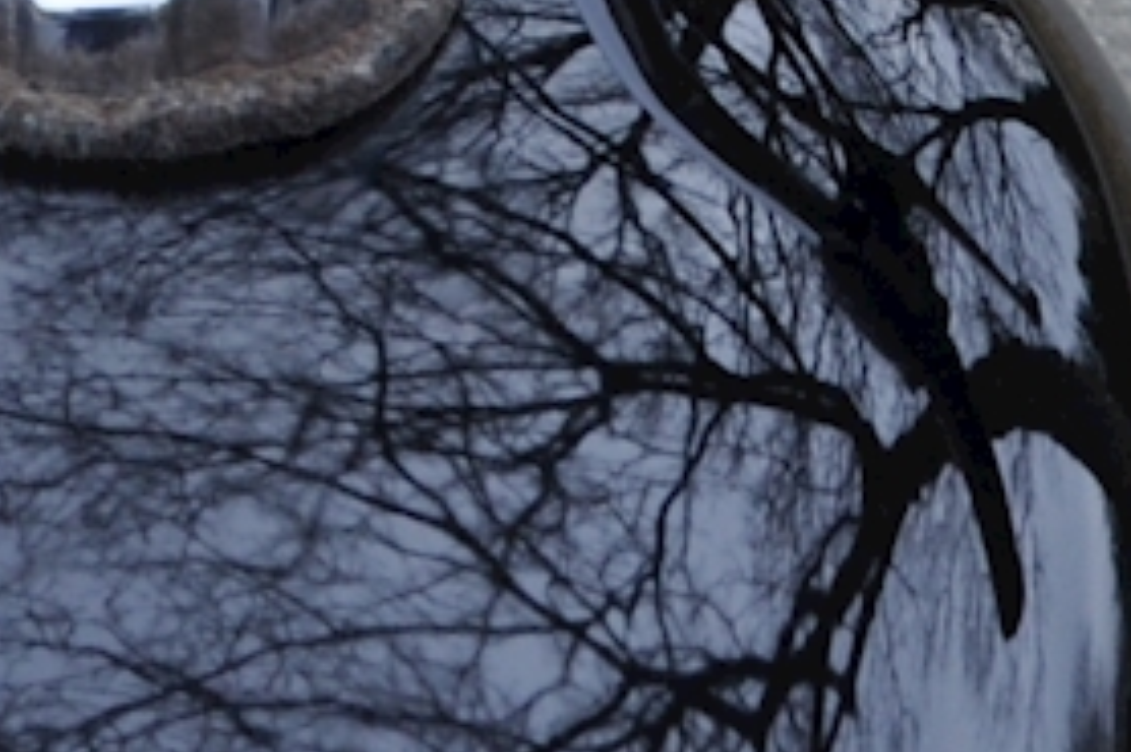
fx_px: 8446
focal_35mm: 269
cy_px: -1372
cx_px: -289
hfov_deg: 7.6
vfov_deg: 4.9
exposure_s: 1/80
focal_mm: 26
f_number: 9
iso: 200
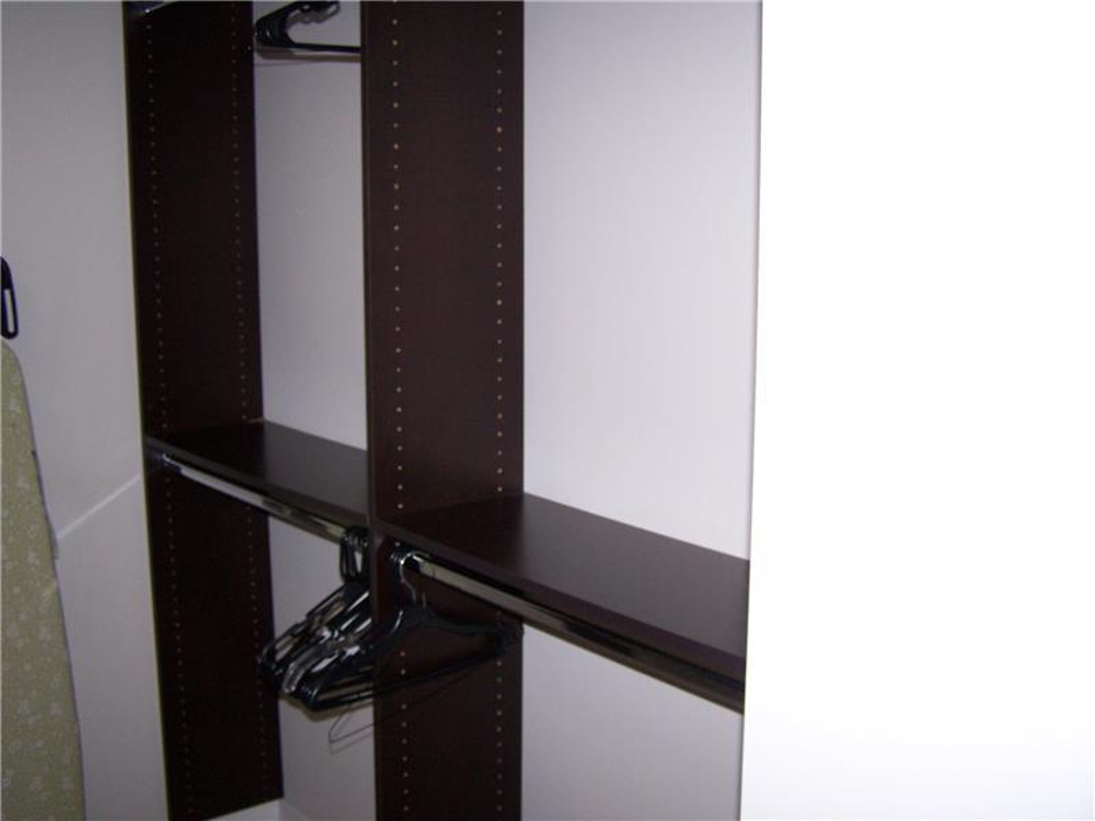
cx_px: 548
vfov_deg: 37.7
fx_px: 1202
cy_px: 410
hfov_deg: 49.0
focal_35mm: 38
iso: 140
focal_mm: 6.3
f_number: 2.8
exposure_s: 1/60
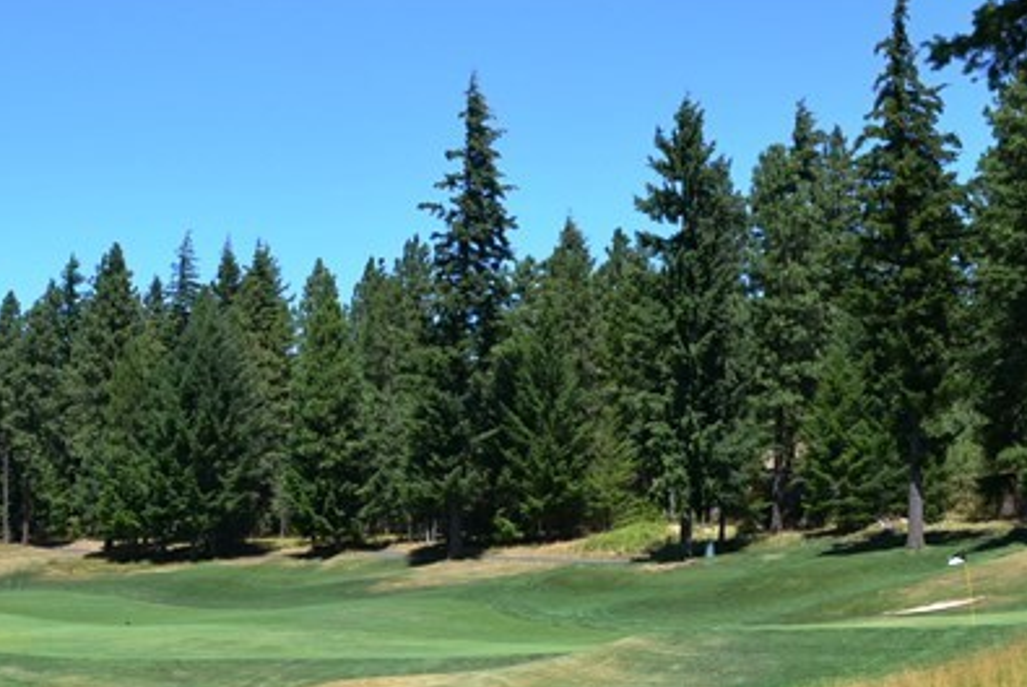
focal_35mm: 73
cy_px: 329
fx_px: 2084
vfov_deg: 18.7
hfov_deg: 27.4
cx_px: 281
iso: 140
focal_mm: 24
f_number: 8
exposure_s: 1/250
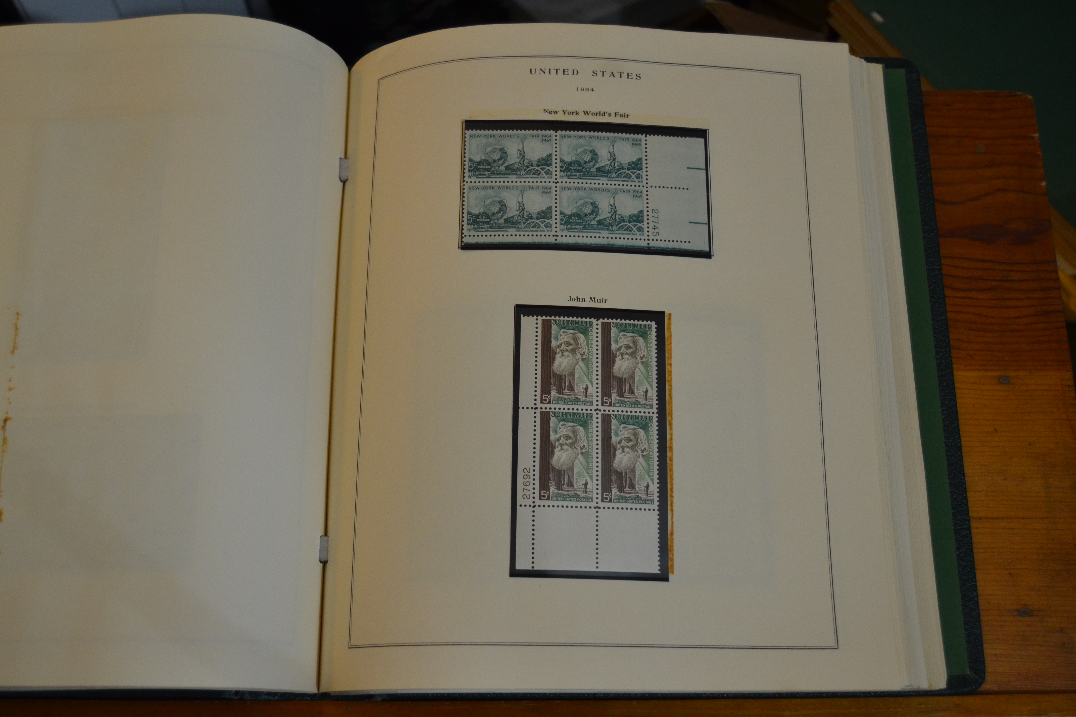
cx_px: 538
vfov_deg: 34.2
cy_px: 358
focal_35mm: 39
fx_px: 1166
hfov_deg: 49.6
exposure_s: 1/60
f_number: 4
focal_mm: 26
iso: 1000
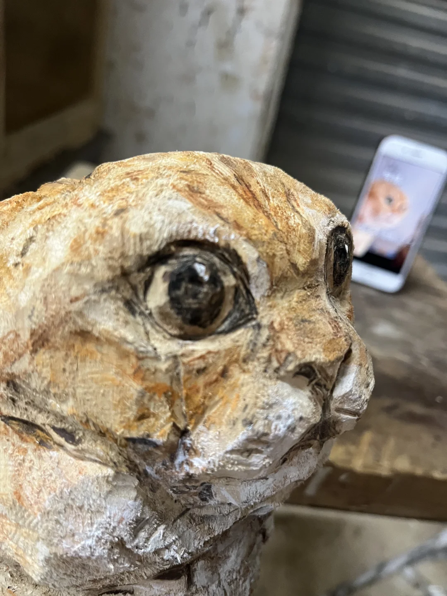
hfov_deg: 53.1
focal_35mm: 26
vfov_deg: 67.3
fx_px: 448
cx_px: 224
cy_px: 298
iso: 400
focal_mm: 5.1
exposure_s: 1/50
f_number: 1.6
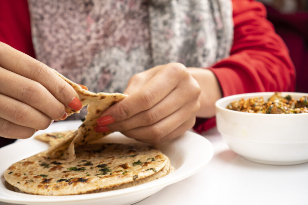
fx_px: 449
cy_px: 102
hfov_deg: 37.9
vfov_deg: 25.8
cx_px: 154
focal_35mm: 52
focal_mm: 35
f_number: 4
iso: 100
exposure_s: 1/100
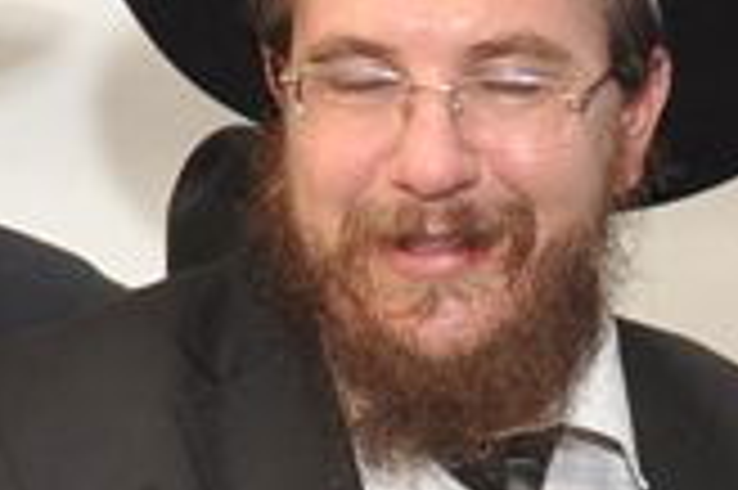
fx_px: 4016
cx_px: 464
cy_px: 1164
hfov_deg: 10.5
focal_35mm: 196
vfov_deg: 6.6
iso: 500
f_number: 6.3
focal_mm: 21
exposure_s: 1/60
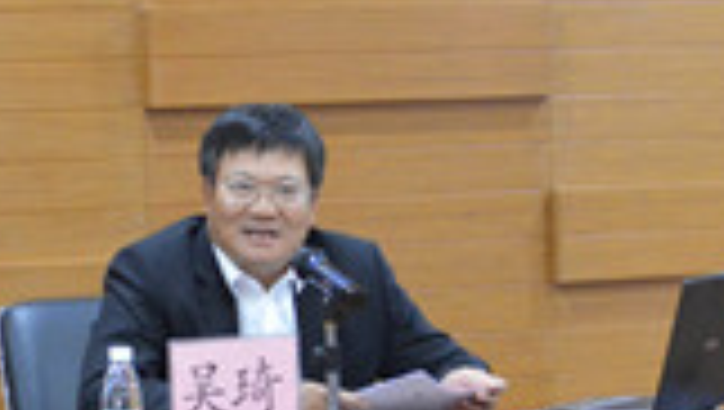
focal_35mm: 185
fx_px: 3556
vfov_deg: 6.6
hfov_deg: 11.6
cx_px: 297
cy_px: 309
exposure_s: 1/30
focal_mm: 38
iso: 3200
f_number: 5
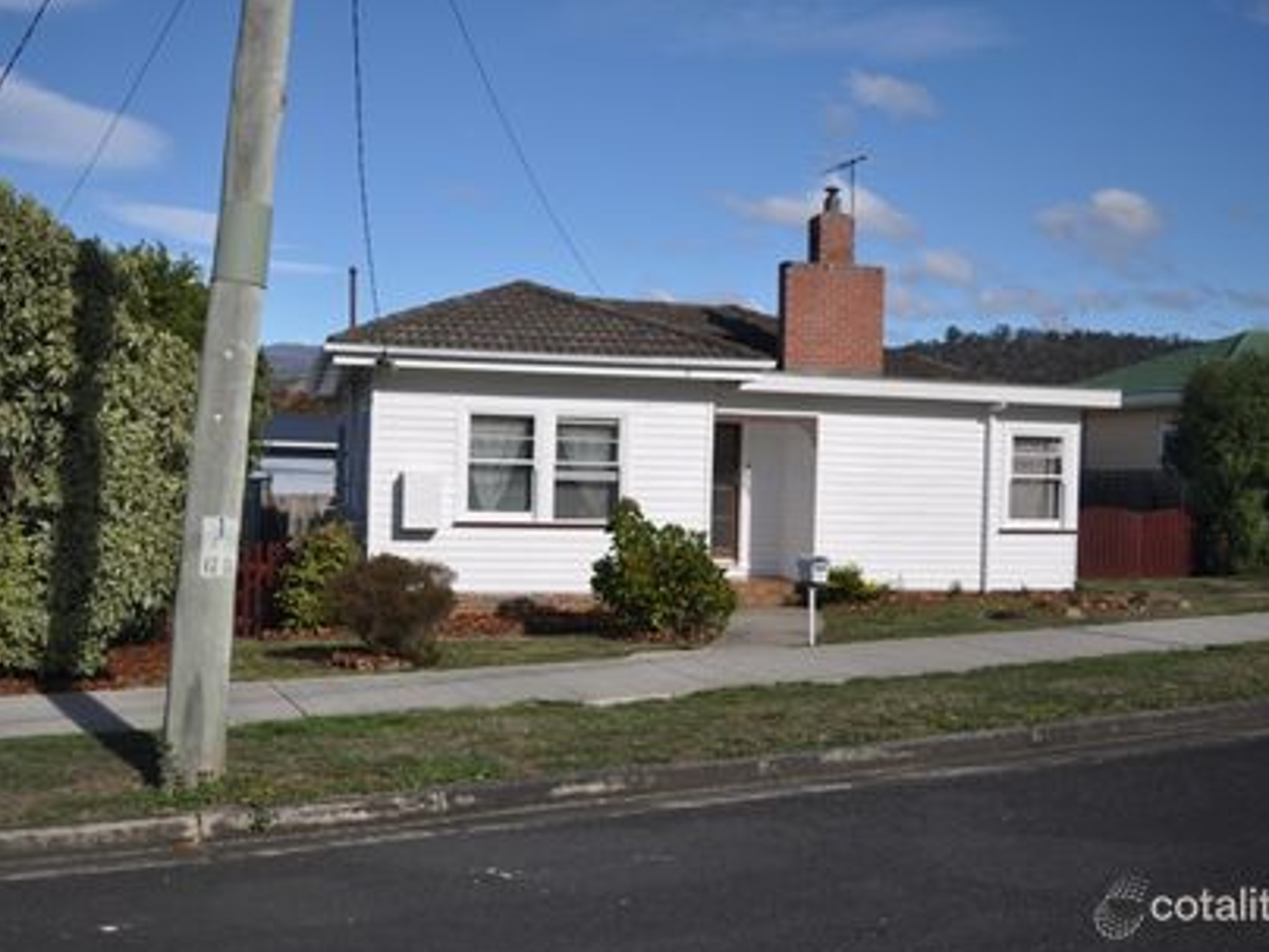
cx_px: 609
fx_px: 1414
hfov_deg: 48.3
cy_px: 479
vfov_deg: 37.2
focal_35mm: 39
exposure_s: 1/3200
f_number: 3.8
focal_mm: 23
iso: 200
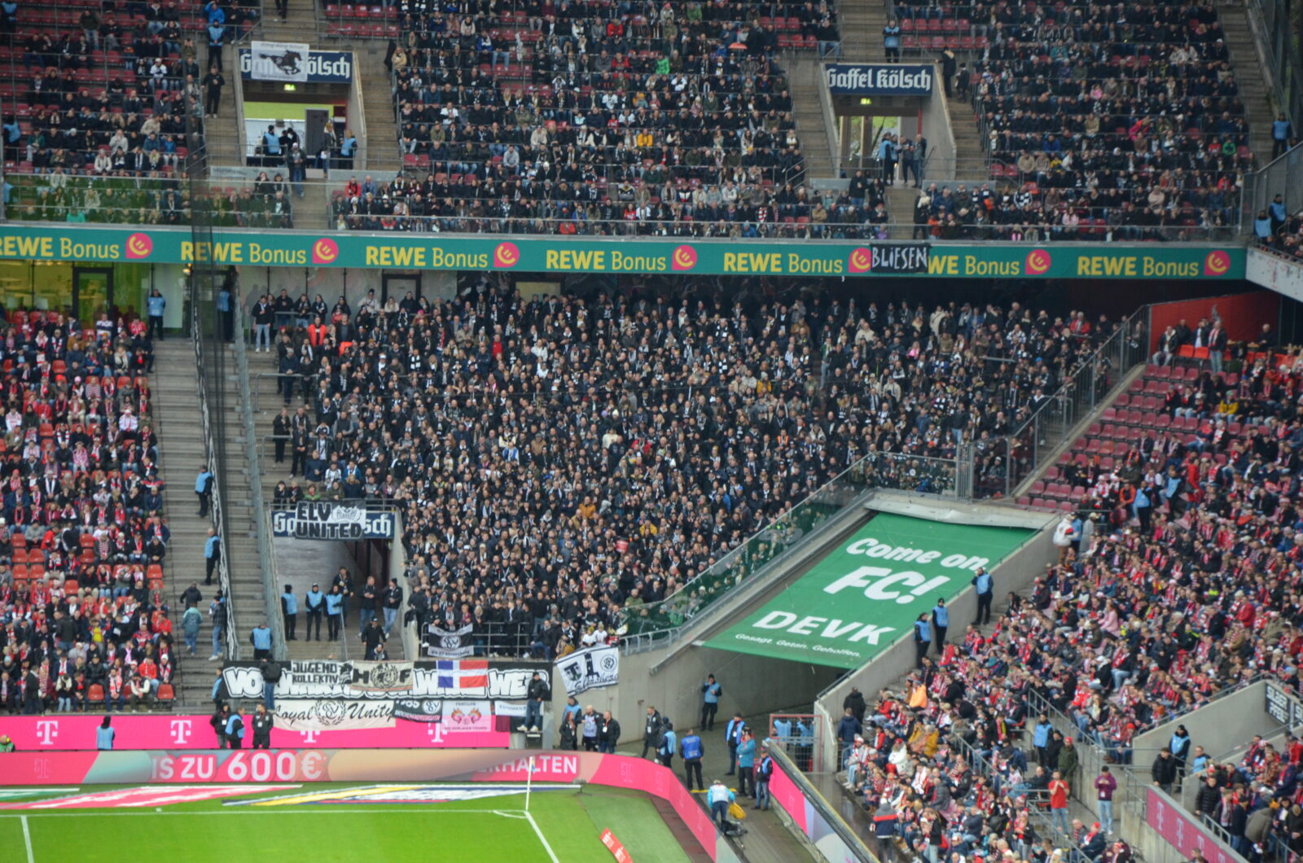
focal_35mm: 158
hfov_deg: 13.1
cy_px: 432
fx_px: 5689
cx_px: 652
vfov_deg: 8.7
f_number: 5.6
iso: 1250
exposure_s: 1/125
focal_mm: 105
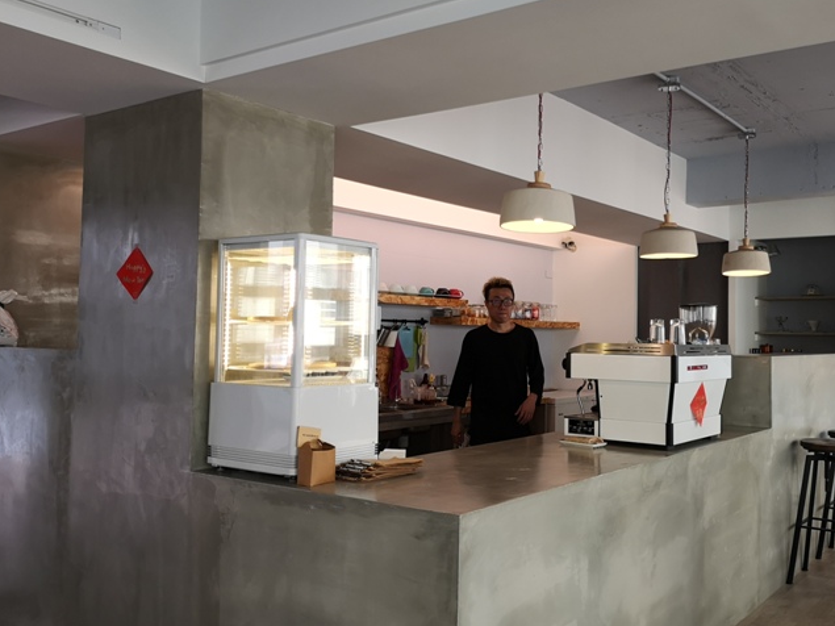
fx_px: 820
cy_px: 296
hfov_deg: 53.5
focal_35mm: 34
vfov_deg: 41.8
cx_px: 514
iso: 100
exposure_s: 1/60
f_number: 1.8
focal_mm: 3.95
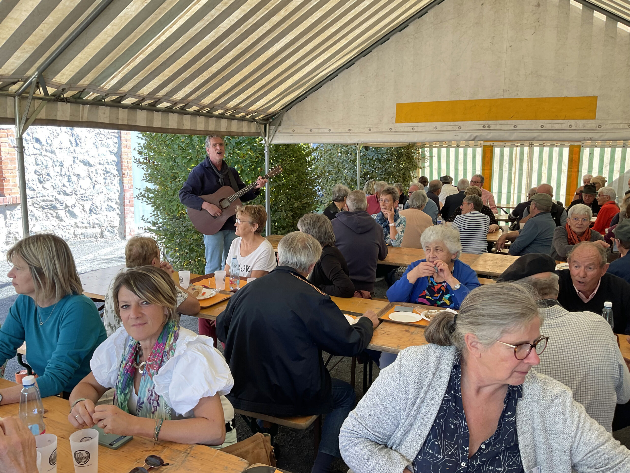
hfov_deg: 61.7
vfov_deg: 48.2
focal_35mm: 29
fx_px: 528
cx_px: 315
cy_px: 236
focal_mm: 3
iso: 20
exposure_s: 1/100
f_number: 1.8
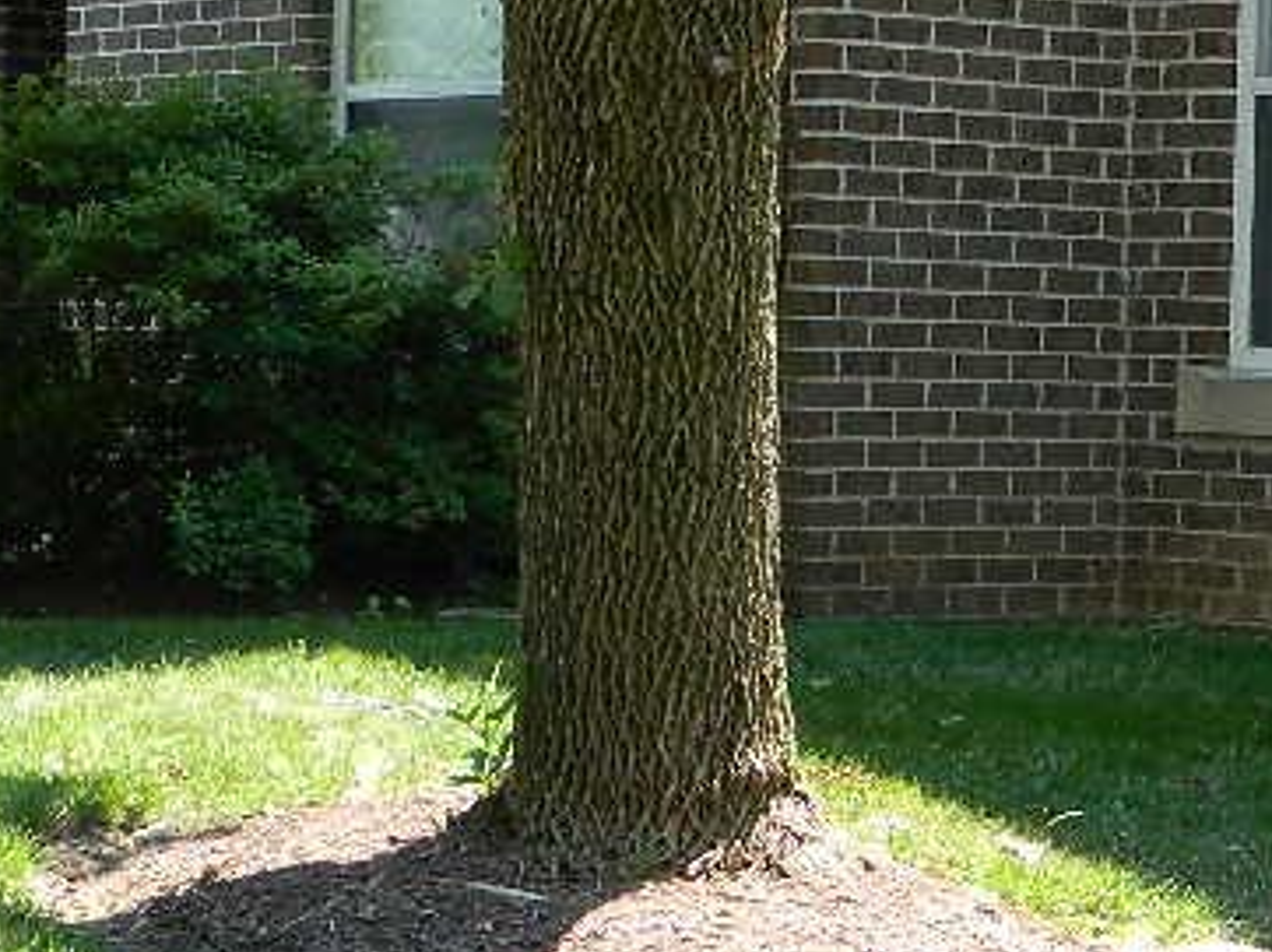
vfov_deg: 11.1
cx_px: 186
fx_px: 4884
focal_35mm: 133
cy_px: 383
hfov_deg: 14.7
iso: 80
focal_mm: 8.4
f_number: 3.6
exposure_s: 1/100
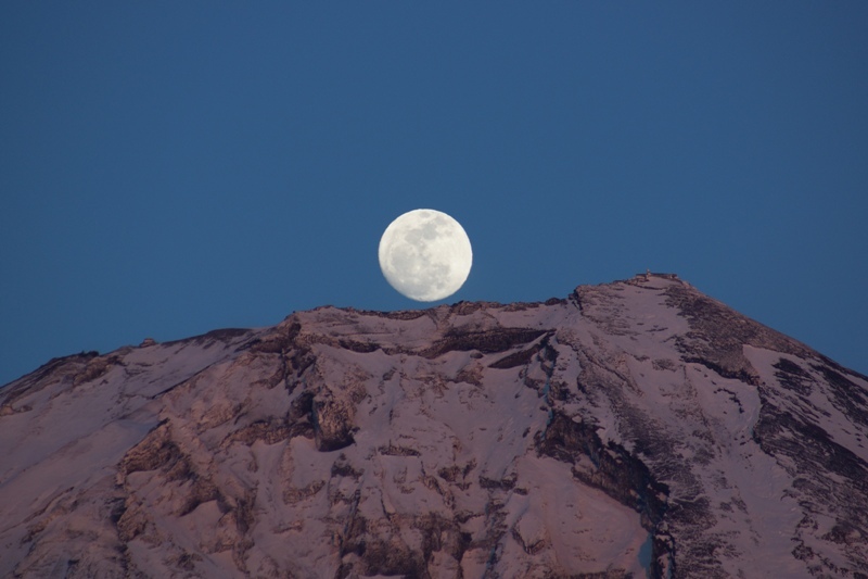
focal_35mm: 450
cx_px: 434
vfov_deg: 3.1
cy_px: 290
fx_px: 10847
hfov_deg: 4.6
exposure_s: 1/200
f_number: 8
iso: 200
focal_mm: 300
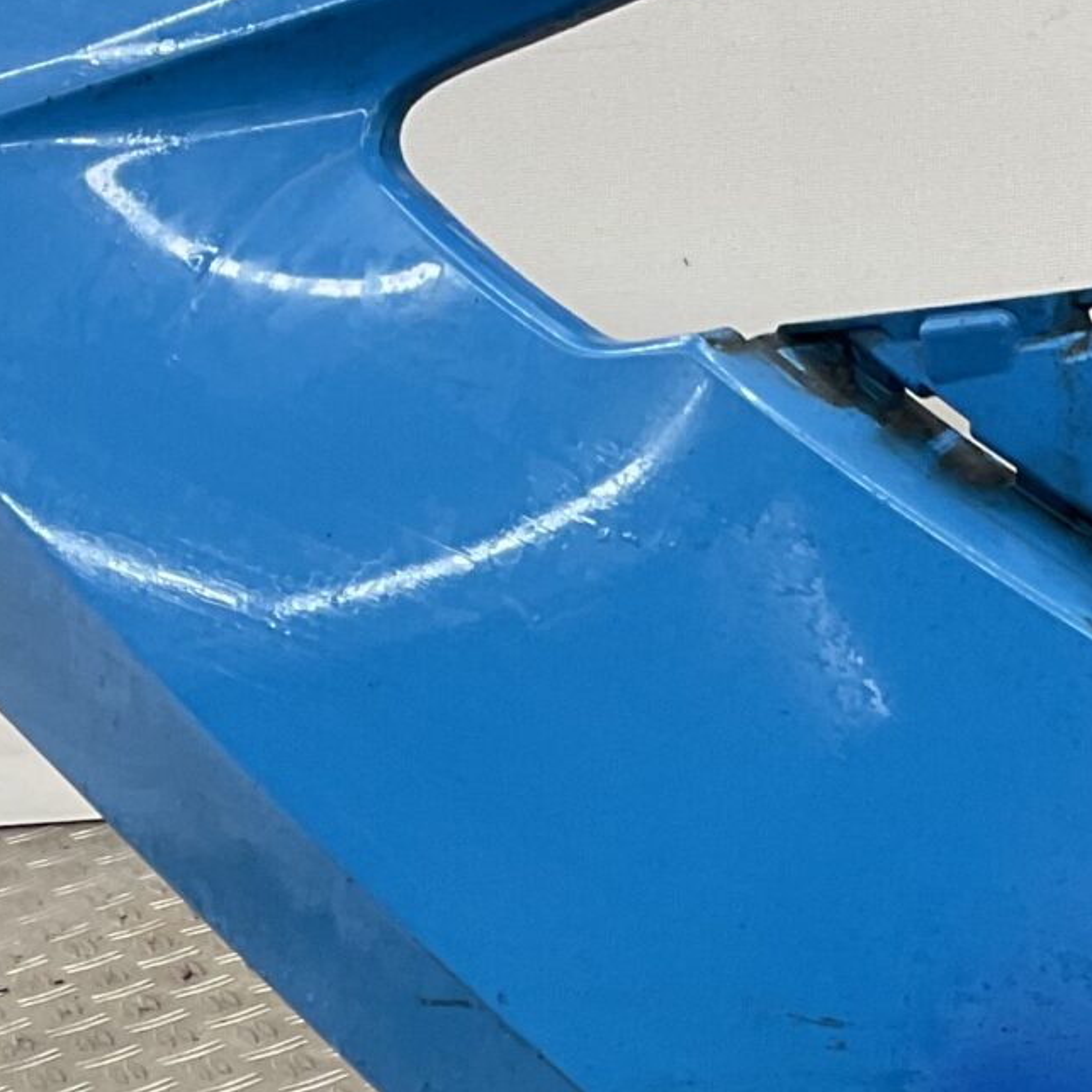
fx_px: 3640
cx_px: 1624
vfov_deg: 16.6
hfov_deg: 15.7
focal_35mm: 102
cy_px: 1148
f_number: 1.8
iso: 32
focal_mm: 3
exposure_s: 1/100
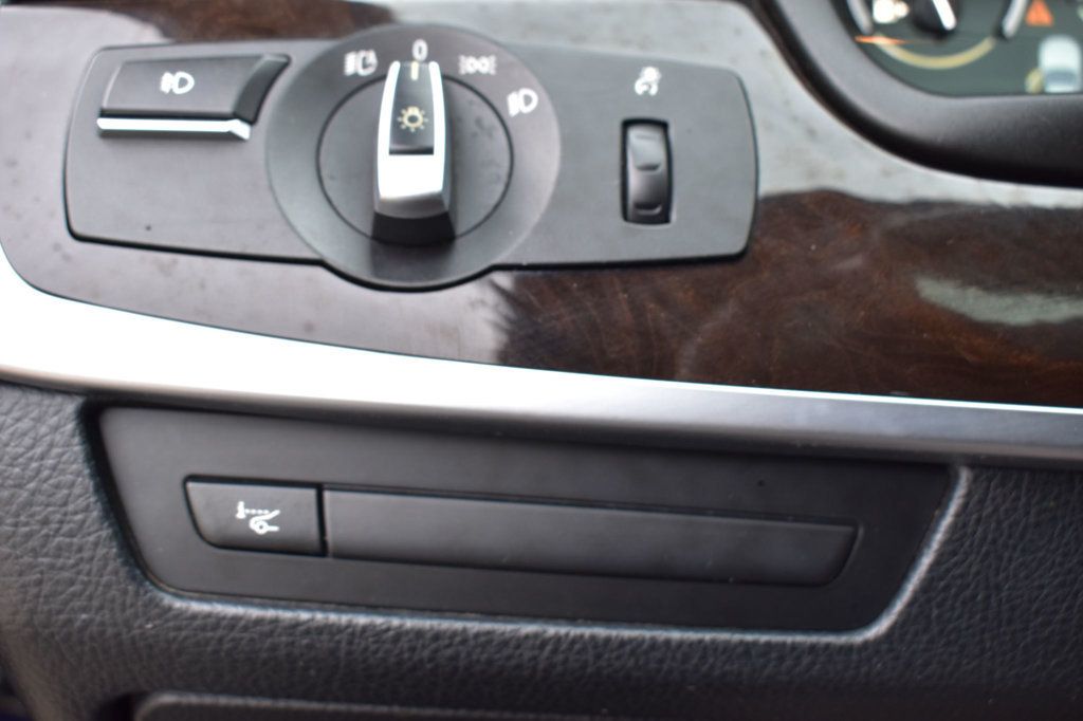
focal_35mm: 46
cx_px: 542
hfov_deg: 42.3
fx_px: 1398
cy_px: 360
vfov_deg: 28.9
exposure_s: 1/15
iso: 400
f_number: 6.3
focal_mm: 31
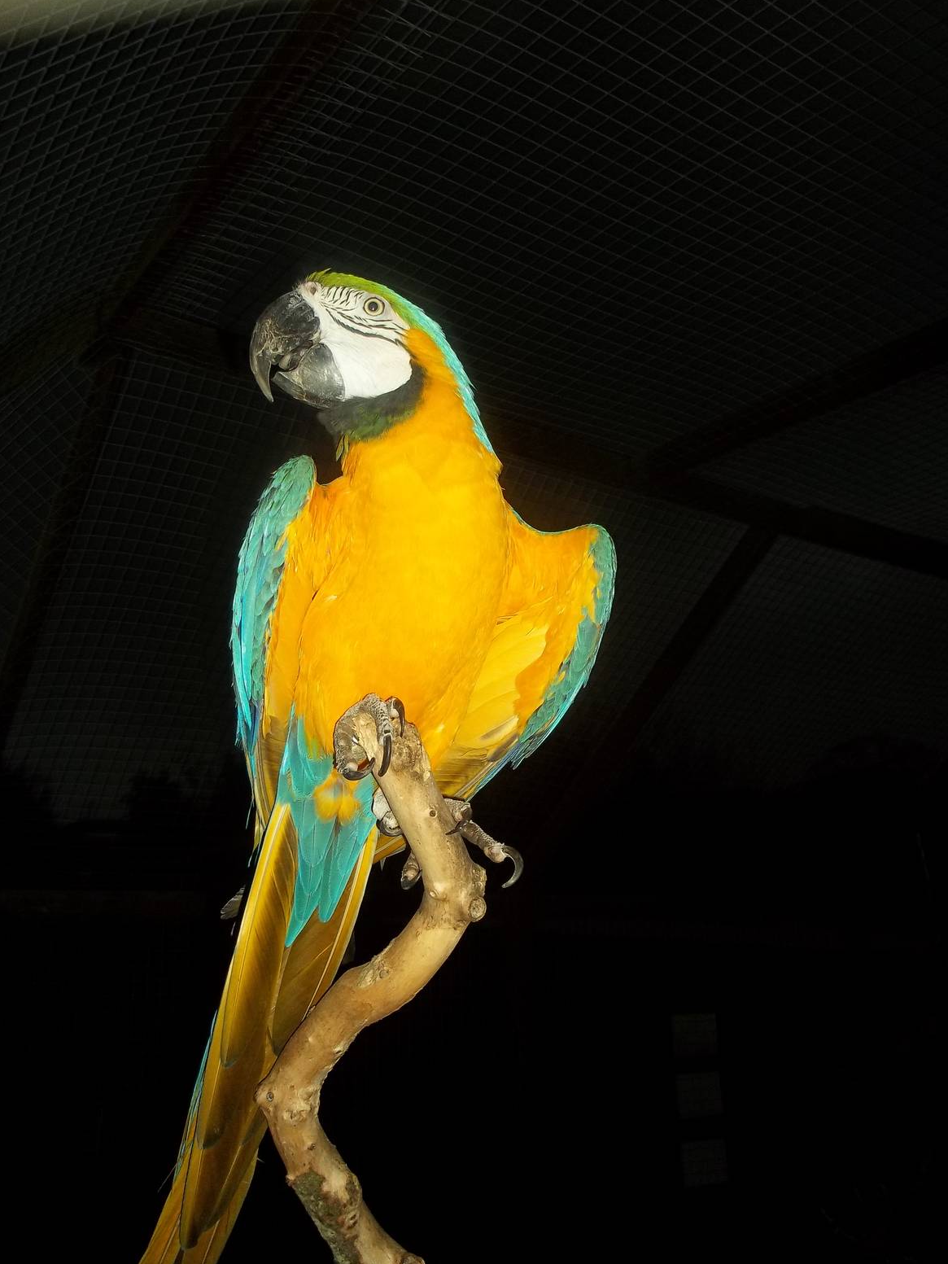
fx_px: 1241
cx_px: 461
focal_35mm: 34
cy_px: 641
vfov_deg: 54.0
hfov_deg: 41.8
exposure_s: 1/30
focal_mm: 5.9
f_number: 3.3
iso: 80
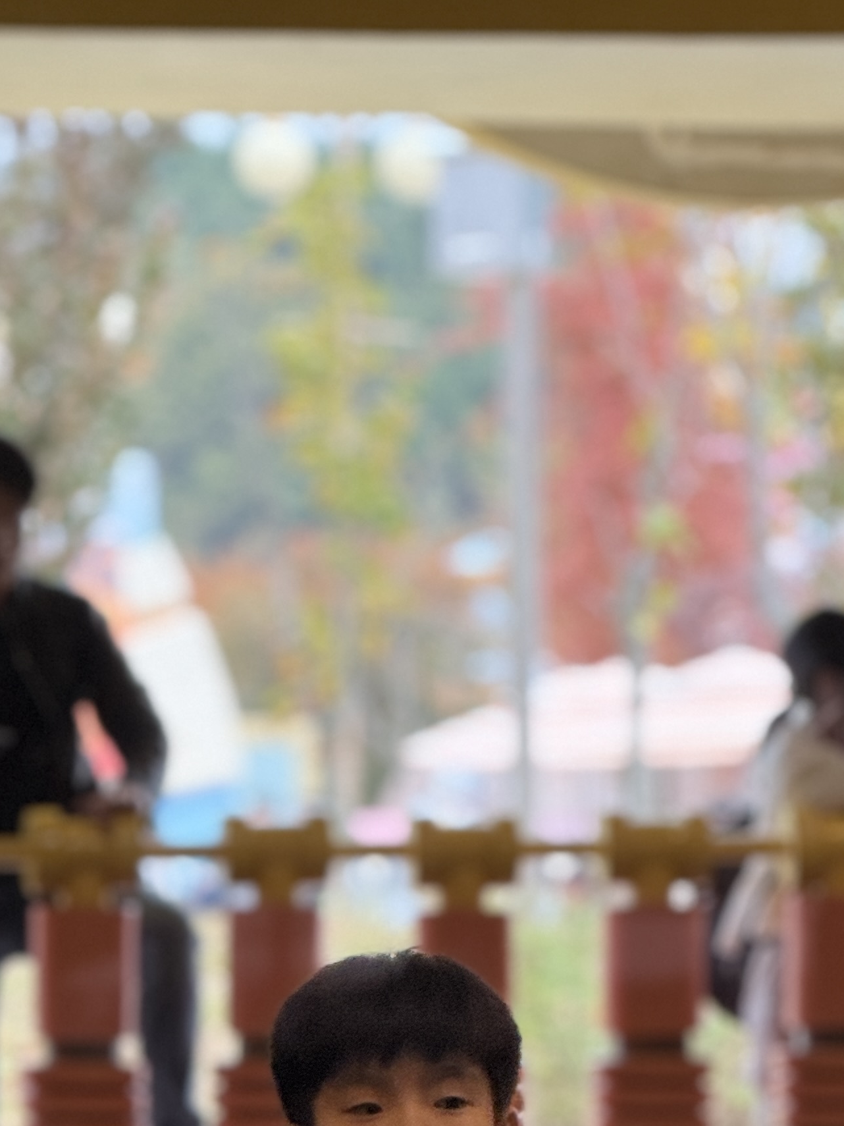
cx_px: 236
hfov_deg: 5.2
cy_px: 1306
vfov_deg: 7.0
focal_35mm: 283
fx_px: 9202
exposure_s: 1/120
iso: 125
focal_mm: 15.66
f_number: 2.8
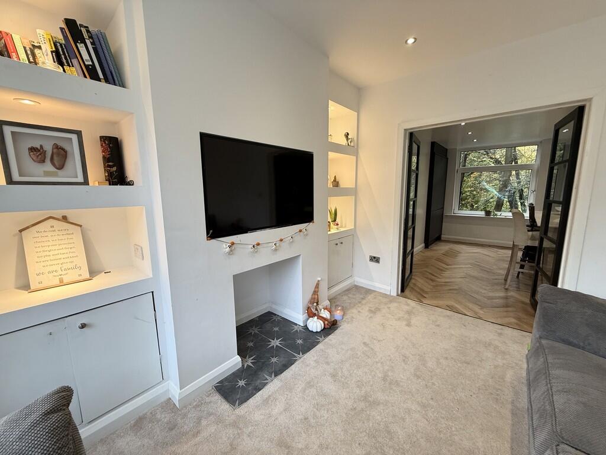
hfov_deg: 102.1
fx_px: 245
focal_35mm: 14
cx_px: 303
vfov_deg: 85.7
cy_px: 228
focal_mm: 2.22
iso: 100
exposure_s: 1/100
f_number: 2.2
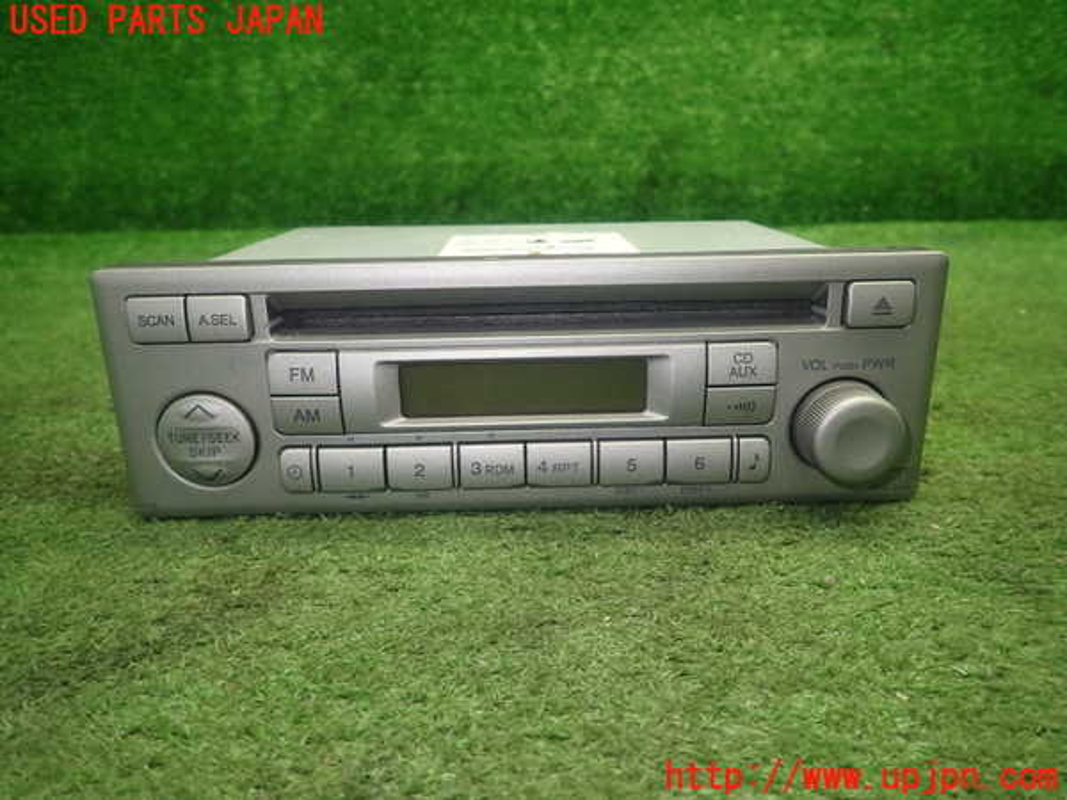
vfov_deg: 54.9
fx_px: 771
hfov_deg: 69.4
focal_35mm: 25
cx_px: 534
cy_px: 400
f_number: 2
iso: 200
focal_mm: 4.5
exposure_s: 1/50
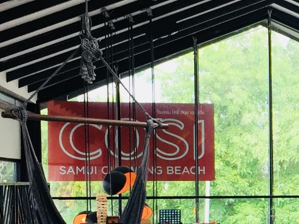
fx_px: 1054
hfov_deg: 15.0
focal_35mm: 122
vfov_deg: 12.0
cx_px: 448
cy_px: 209
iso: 50
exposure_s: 1/100
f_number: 2.2
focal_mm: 4.15
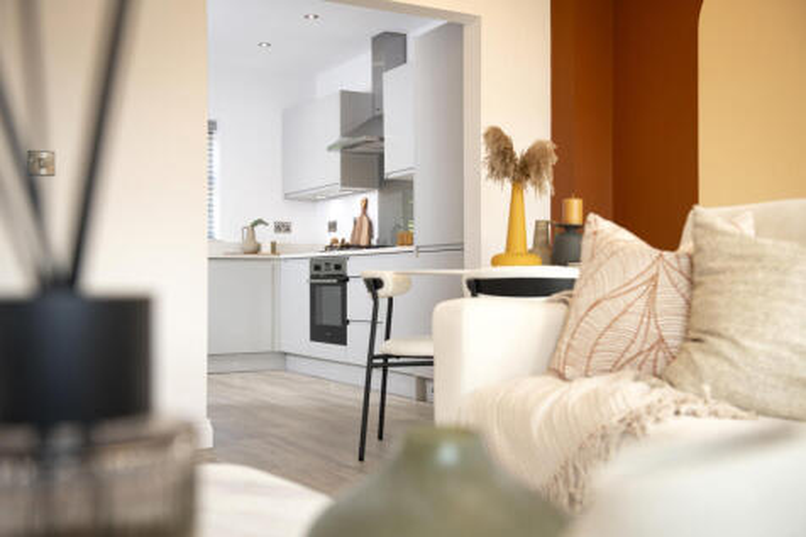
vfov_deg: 33.4
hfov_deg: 48.5
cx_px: 403
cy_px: 268
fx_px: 895
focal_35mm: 40
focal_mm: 40
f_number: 4.5
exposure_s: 1/80
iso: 320
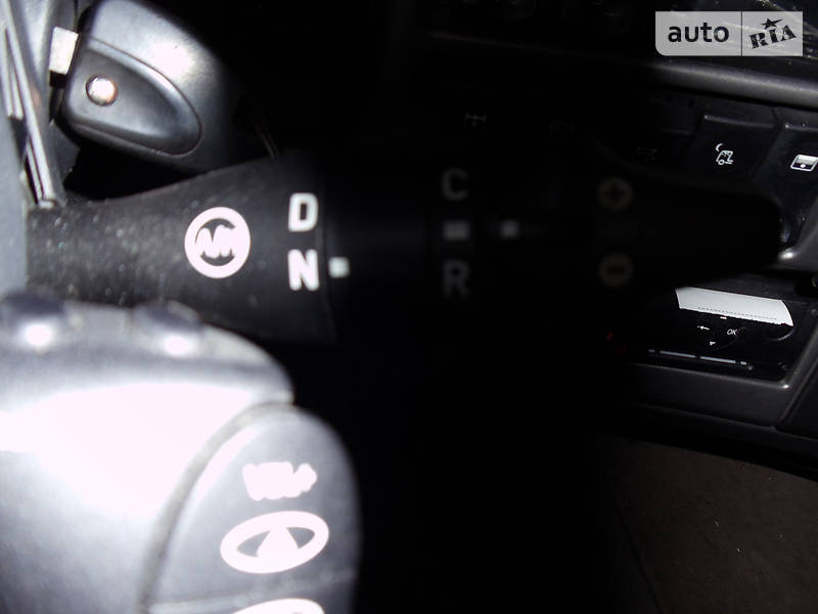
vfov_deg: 32.9
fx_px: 1040
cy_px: 307
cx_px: 409
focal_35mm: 44
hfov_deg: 42.9
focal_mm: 6
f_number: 3.5
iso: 80
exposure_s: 1/30
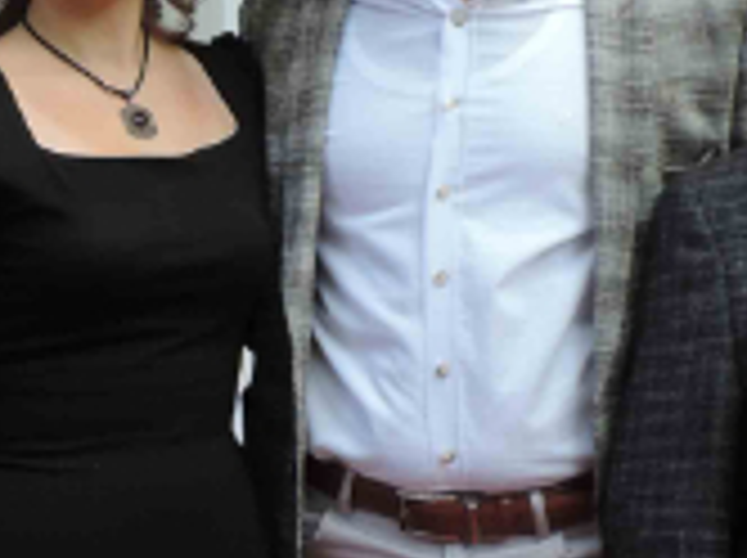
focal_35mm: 116
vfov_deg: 12.7
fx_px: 2500
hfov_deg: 16.6
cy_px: 346
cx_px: -14
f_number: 3
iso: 80
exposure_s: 1/200
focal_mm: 4.3
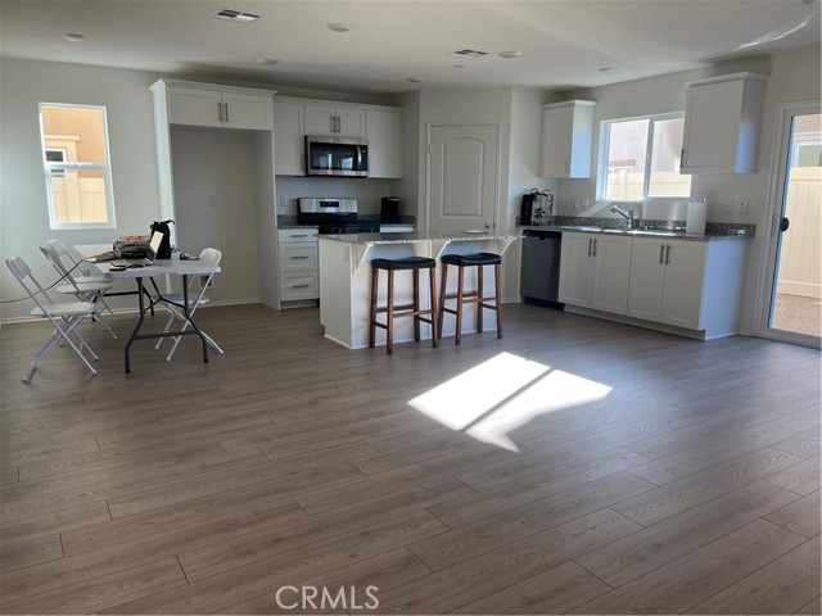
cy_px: 308
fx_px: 617
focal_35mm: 26
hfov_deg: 67.3
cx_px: 411
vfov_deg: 53.1
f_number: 1.6
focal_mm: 5.1
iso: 64
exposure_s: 1/120
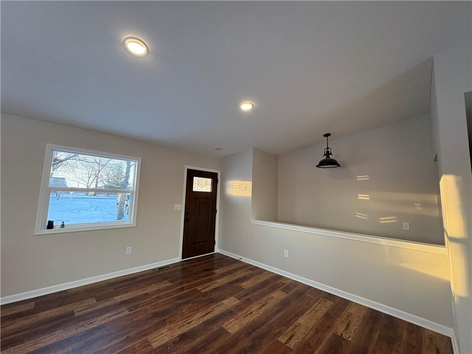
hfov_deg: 102.1
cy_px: 177
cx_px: 236
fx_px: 191
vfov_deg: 85.7
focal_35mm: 14
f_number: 2.2
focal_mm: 2.22
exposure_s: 1/120
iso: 320
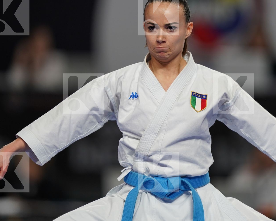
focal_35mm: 541
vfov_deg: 2.9
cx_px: 159
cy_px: 94
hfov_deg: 3.6
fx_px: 4419
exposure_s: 1/500
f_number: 2.8
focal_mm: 400
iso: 640
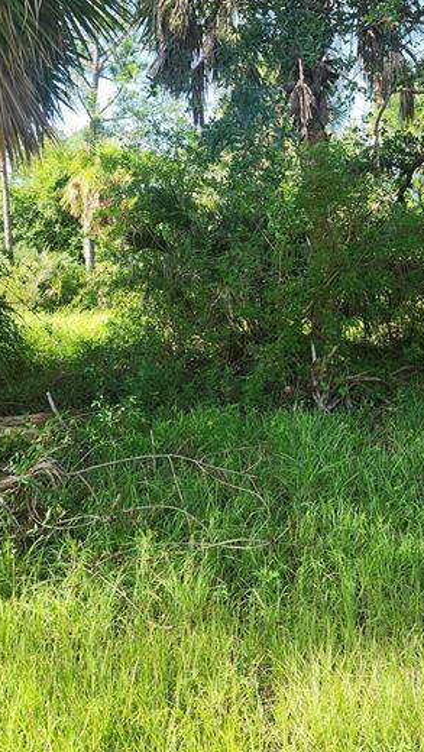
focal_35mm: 37
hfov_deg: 31.9
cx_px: 271
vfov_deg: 53.7
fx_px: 739
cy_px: 312
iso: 25
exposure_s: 1/230
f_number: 1.8
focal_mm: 5.54
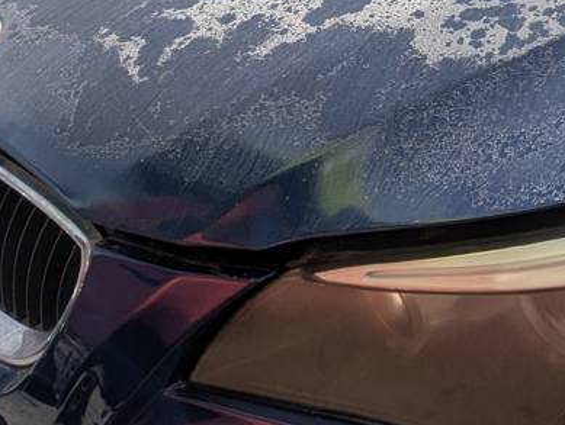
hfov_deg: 27.5
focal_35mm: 59
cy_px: 73
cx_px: 728
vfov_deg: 24.4
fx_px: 964
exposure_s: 1/3597
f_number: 2.2
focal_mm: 2.35
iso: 52
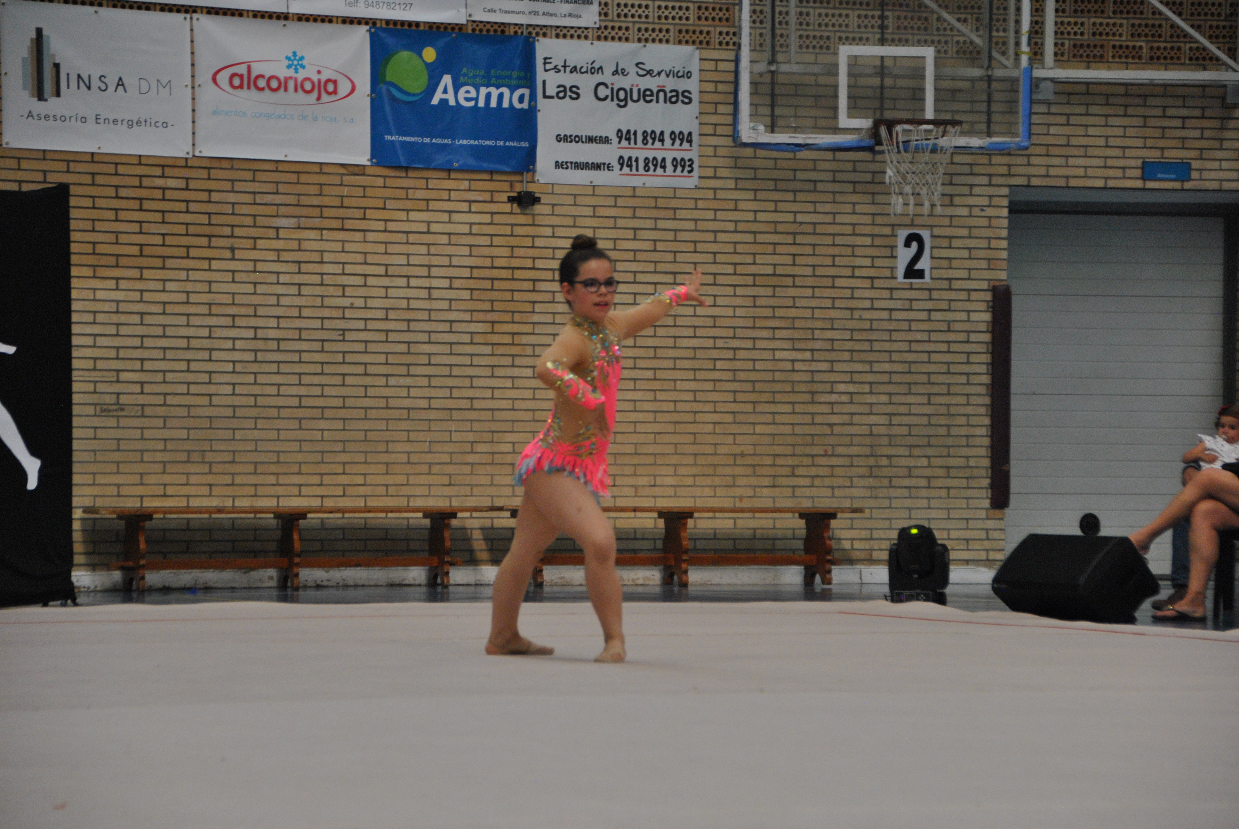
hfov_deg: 15.9
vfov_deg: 10.7
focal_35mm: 129
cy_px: 414
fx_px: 4445
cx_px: 620
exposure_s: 1/250
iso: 800
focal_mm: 86
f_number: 5.3
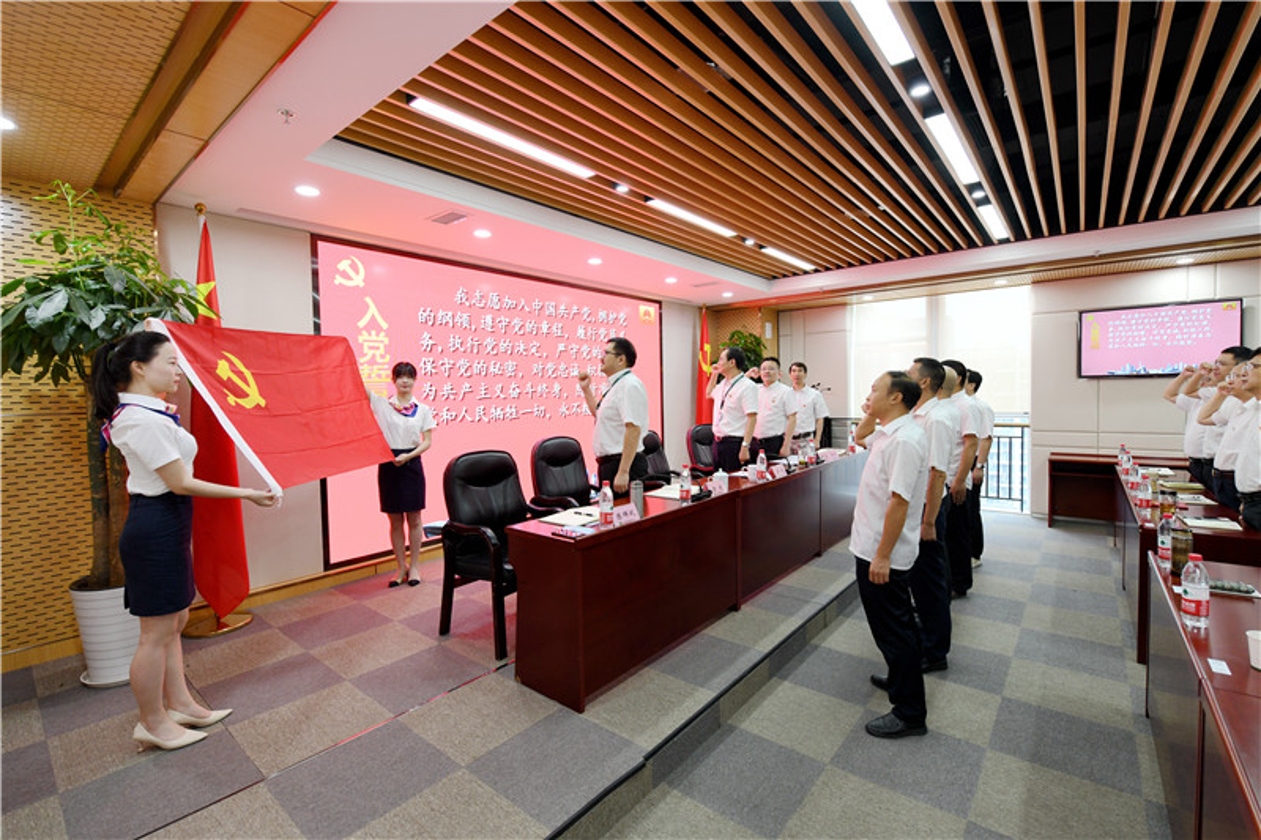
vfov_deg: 73.7
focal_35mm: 16
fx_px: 560
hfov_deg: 96.7
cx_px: 630
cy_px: 420
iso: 1000
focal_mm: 16
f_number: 4.5
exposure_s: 1/100
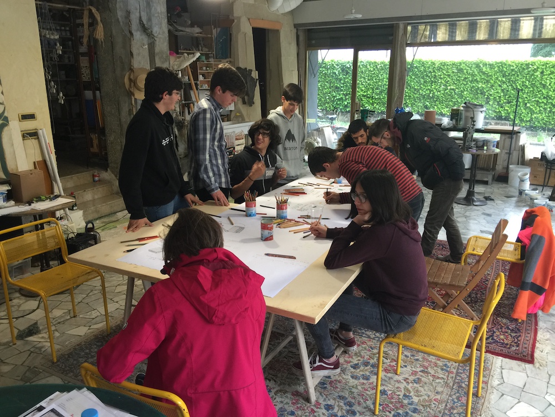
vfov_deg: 48.2
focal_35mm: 29
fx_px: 465
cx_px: 278
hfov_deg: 61.7
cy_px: 208
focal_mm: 4.15
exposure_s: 1/17
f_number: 2.2
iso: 50
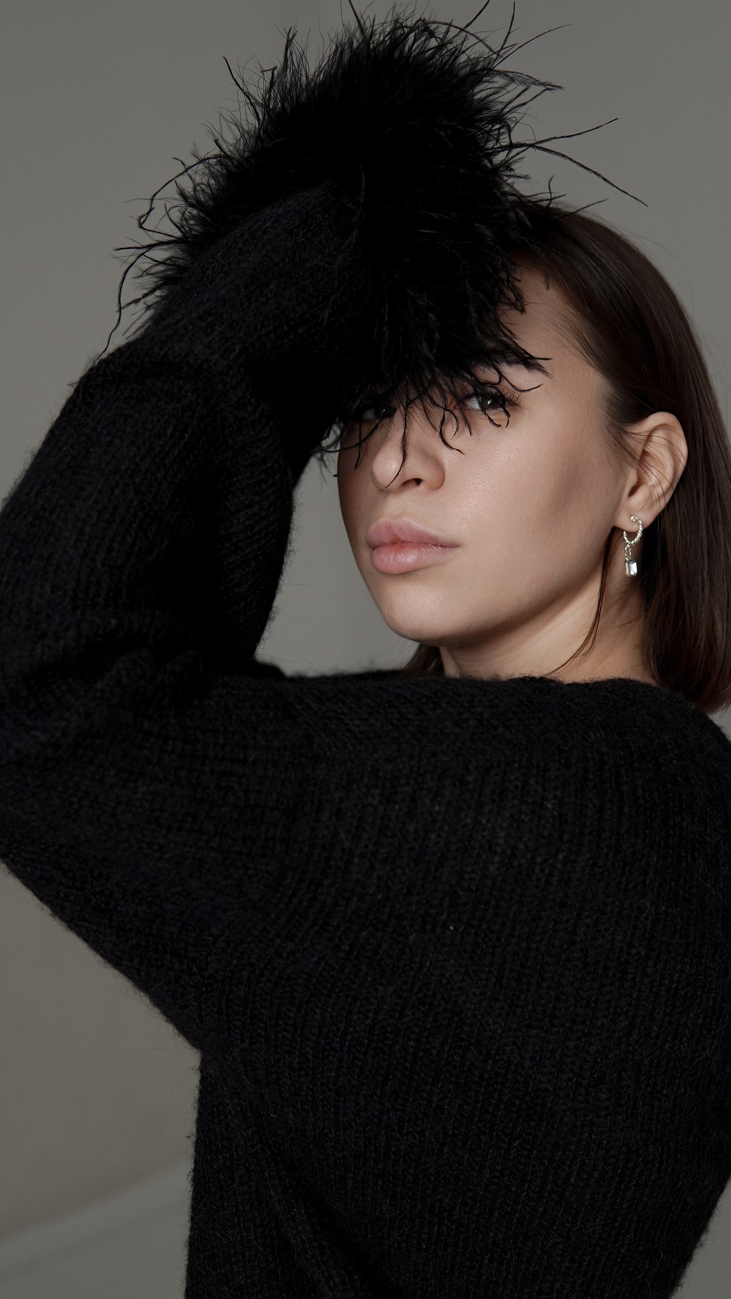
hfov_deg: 24.9
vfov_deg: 42.9
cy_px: 641
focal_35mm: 48
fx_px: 1654
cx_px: 342
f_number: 3.2
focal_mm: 30
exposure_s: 1/400
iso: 1250
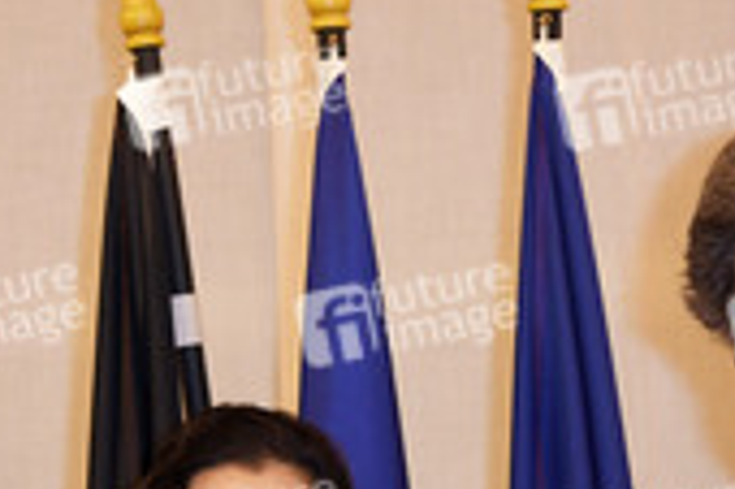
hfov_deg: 16.1
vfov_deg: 10.5
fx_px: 2590
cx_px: 292
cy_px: 640
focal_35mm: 127
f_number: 5
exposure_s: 1/40
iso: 1600
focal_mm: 48
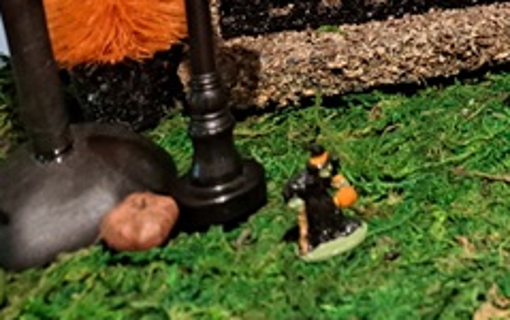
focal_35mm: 85
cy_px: -265
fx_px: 1183
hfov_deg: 20.8
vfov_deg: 13.7
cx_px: 760
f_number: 1.8
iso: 500
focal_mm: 5.23
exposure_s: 1/60
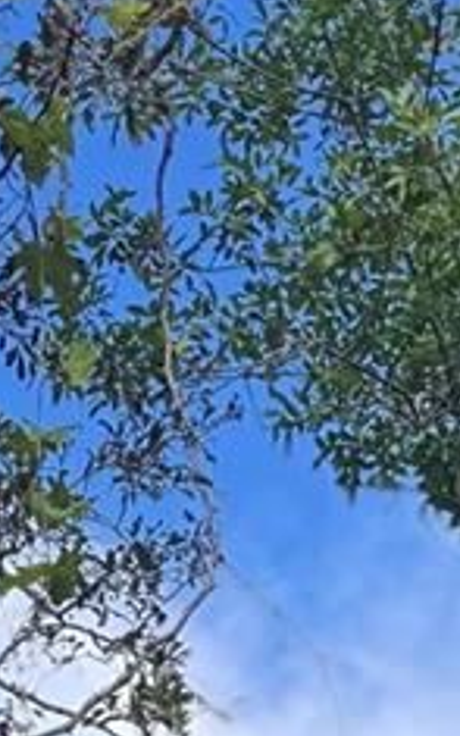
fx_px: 2606
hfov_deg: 10.1
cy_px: 1845
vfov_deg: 12.2
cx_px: 169
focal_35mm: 130
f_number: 1.78
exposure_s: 1/756
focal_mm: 6.76
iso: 80
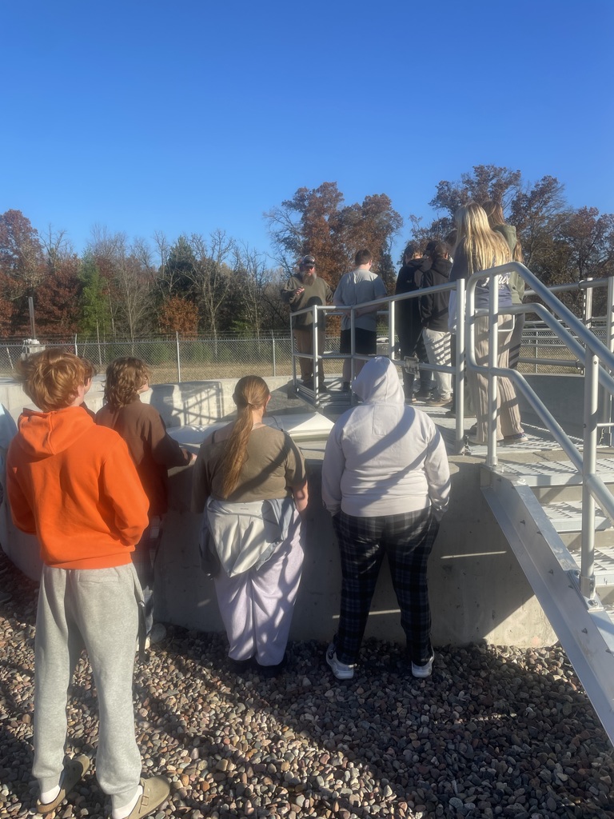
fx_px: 615
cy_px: 410
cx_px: 307
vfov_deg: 67.3
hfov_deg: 53.1
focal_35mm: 26
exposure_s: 1/2353
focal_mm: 4.2
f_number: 1.6
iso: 32
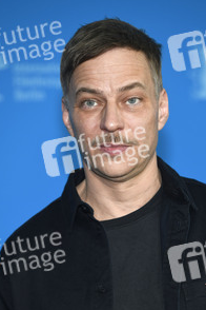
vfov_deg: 8.9
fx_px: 1983
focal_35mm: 231
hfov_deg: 5.9
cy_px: 205
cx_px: 126
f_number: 4
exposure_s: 1/400
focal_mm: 170
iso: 800
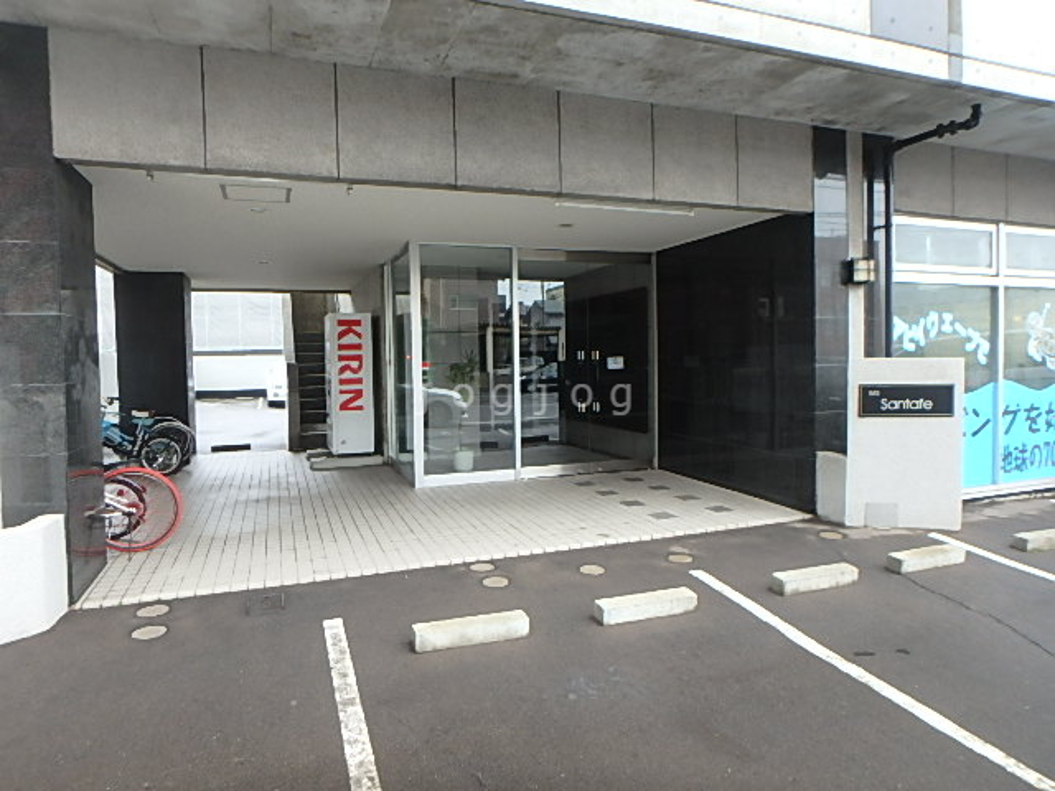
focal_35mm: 21
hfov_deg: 79.0
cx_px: 528
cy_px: 396
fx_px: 640
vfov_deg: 63.4
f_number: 3.5
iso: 200
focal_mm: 3.7
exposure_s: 1/50
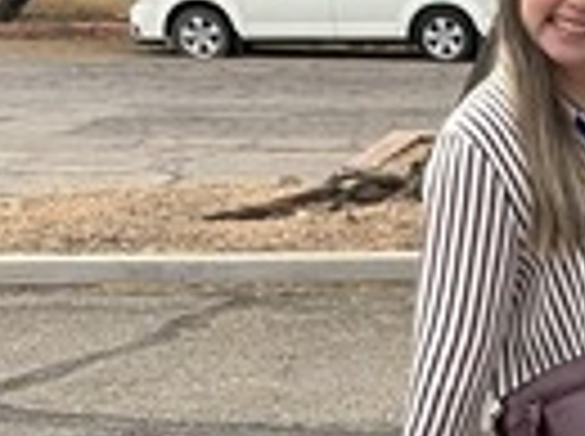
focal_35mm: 125
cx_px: 900
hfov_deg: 14.6
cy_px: 445
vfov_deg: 11.7
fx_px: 2109
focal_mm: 3
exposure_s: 1/568
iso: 25
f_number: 1.8
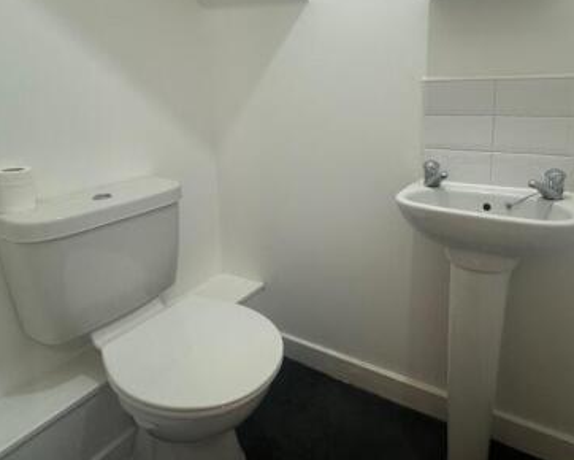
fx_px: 374
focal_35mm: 22
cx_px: 354
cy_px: 159
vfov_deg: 61.9
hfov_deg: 73.9
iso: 160
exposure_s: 1/100
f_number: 2.2
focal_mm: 2.22
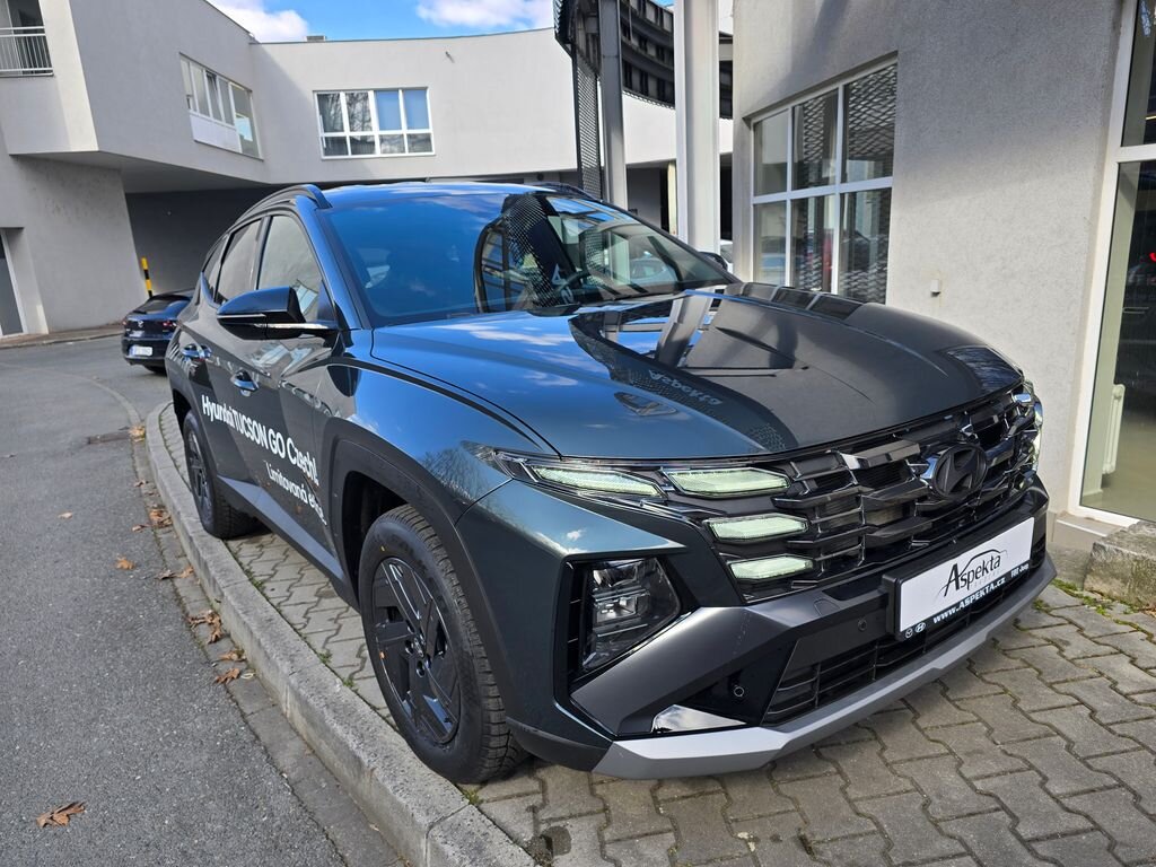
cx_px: 578
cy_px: 434
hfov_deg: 73.9
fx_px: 768
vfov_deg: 58.9
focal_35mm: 23
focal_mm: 6.3
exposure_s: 1/206
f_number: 1.7
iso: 12
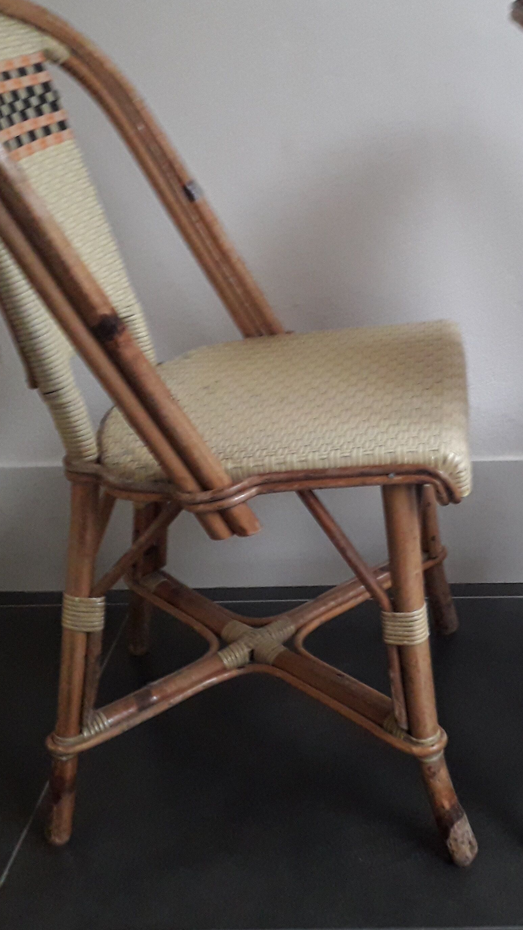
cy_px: 438
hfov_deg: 26.4
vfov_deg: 46.4
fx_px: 1085
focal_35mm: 44
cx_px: 448
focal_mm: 3.6
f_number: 1.9
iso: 200
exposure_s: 1/50
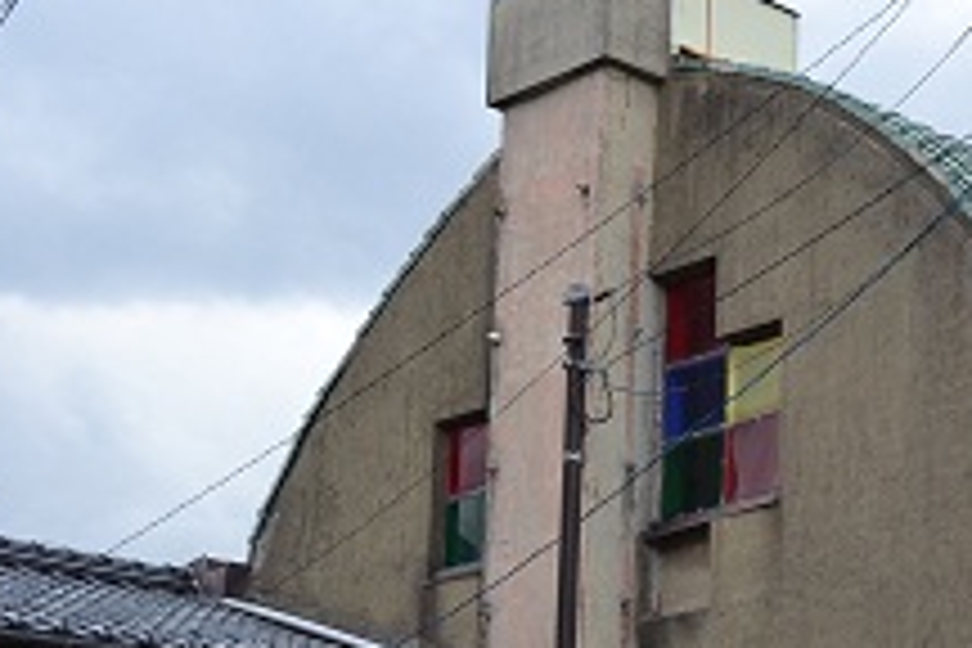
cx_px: 1166
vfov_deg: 15.2
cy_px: 684
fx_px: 2376
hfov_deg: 21.5
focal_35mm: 88
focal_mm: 22
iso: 100
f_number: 5.6
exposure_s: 1/125
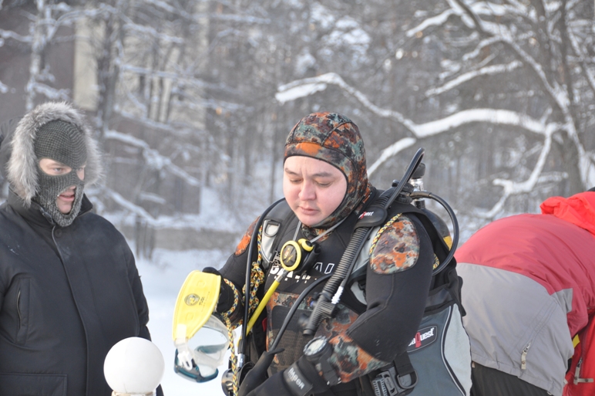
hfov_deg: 18.2
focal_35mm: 112
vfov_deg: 12.2
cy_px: 198
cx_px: 298
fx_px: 1857
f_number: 5.6
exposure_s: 1/125
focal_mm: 75
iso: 400
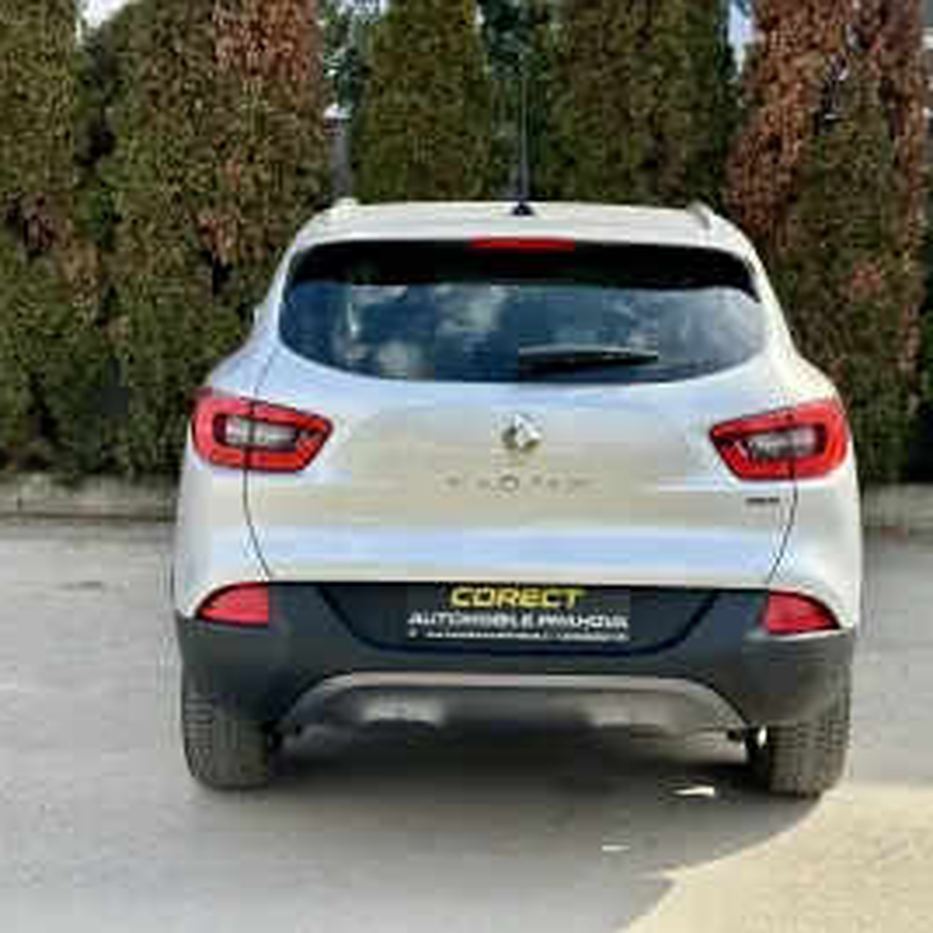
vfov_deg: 30.0
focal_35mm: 57
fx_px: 1738
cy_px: 466
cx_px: 505
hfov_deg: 30.0
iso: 64
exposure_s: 1/2203
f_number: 1.78
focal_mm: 6.86
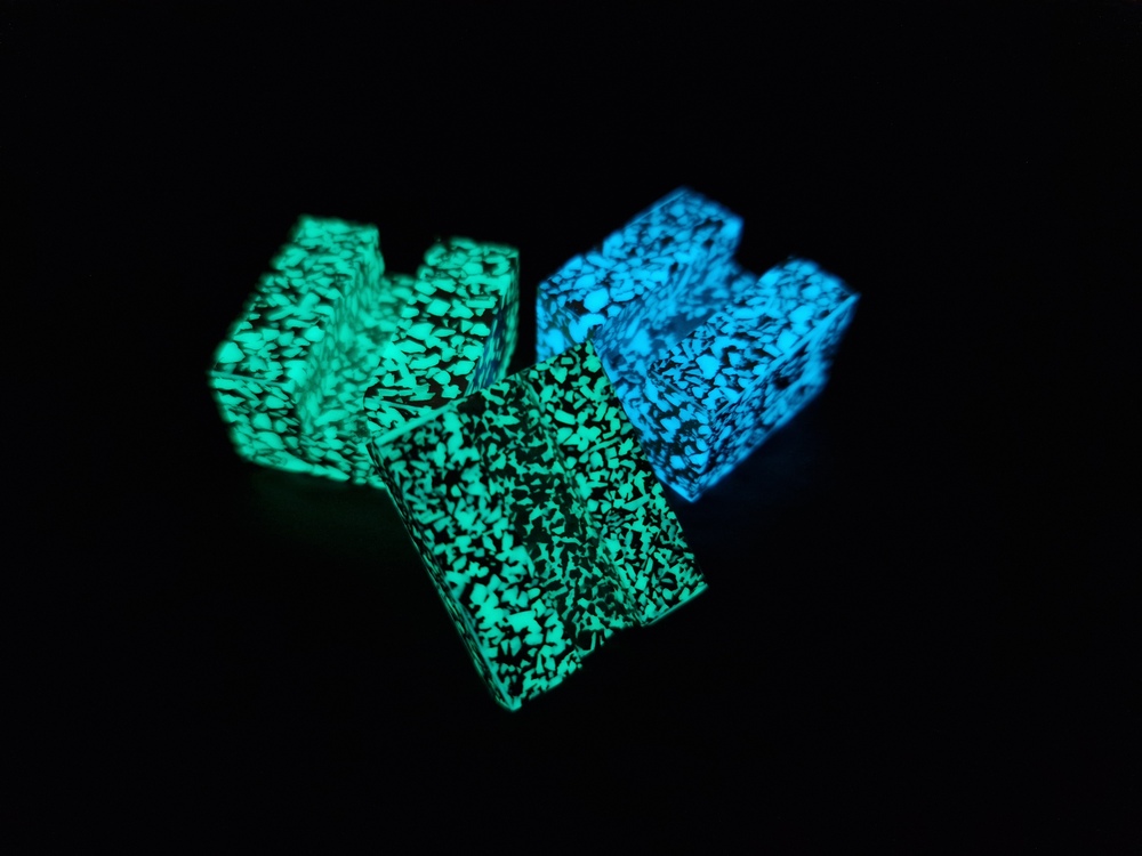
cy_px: 428
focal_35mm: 23
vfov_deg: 58.9
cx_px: 571
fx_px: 759
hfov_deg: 73.9
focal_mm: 5.4
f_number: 1.8
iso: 1000
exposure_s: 1/25
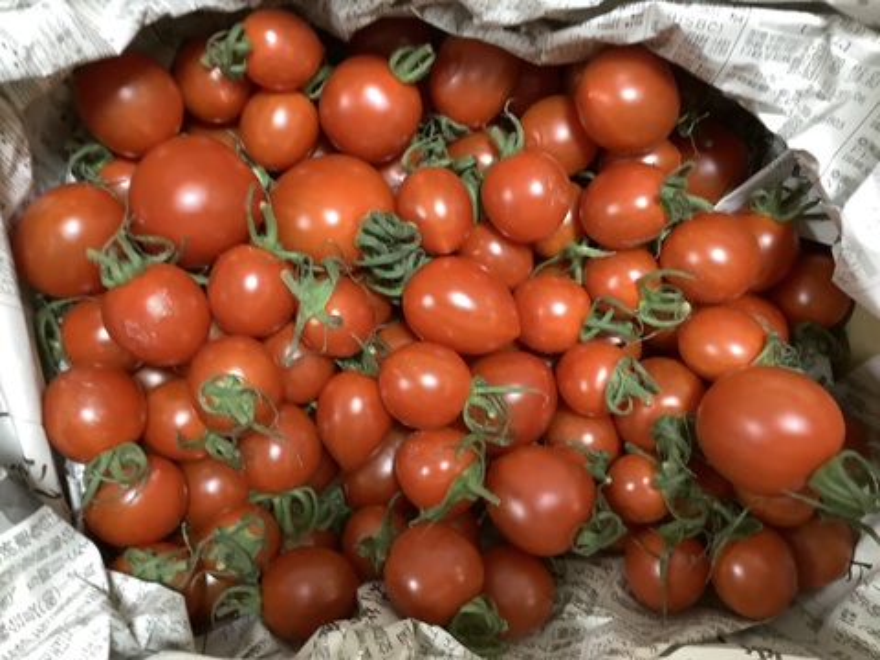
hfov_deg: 58.4
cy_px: 330
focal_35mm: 31
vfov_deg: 45.4
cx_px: 440
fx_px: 788
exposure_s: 1/33
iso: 320
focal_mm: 3.3
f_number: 2.4
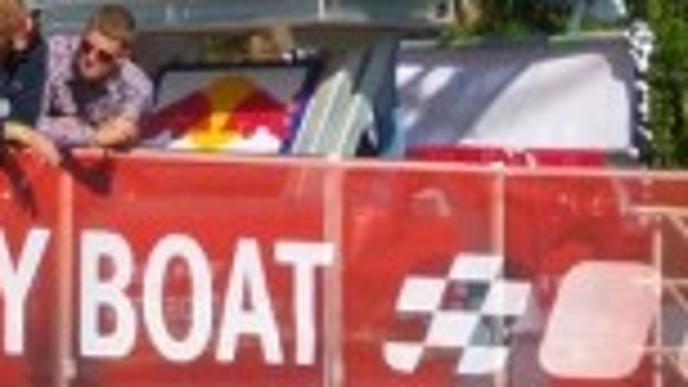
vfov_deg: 2.1
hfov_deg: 3.7
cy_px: -18
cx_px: 279
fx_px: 10597
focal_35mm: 581
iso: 80
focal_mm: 17.1
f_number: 5.3
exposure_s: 1/494
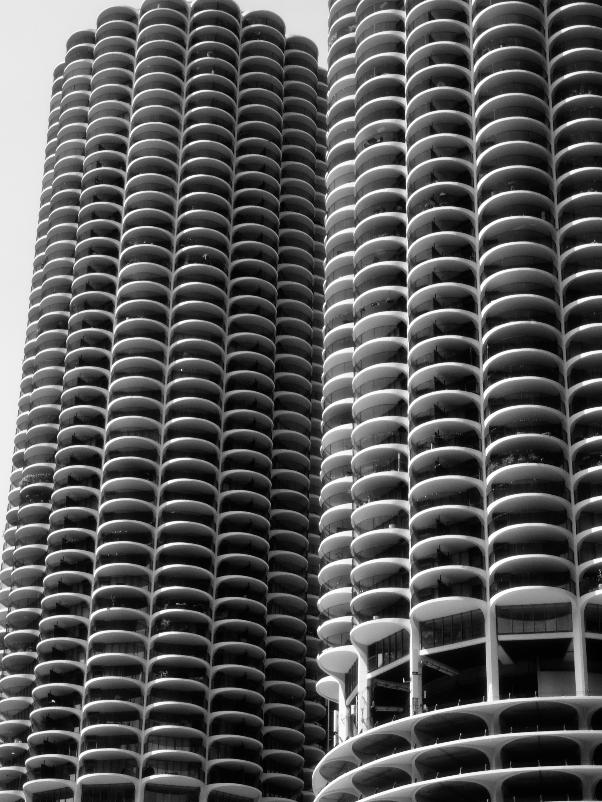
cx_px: 292
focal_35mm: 46
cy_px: 459
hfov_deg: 31.5
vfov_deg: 41.1
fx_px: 1067
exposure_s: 1/125
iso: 320
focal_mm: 26
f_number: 16
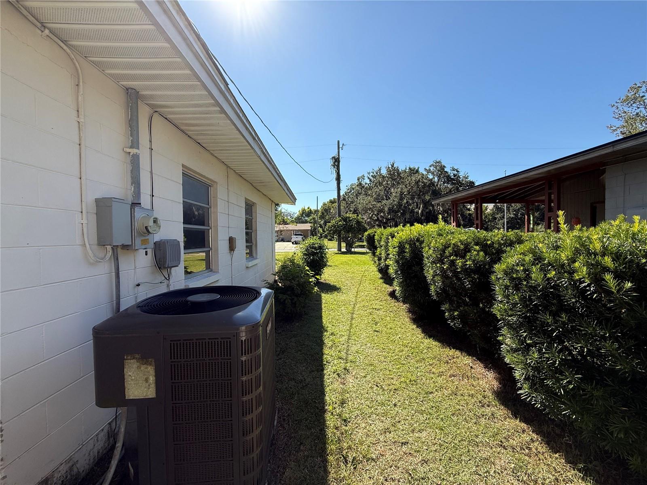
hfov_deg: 102.1
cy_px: 242
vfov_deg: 85.7
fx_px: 262
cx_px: 324
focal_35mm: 14
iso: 50
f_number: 2.2
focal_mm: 2.22
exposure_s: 1/1497
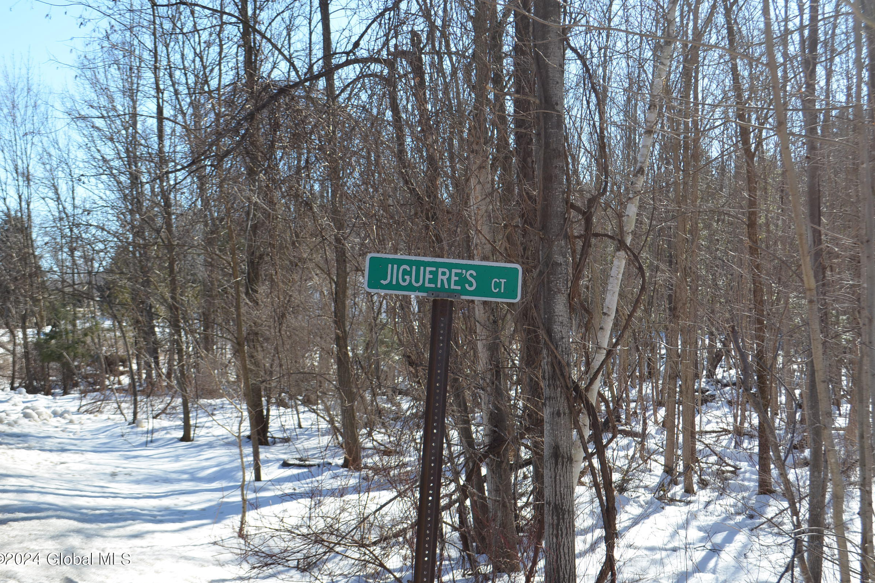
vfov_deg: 31.2
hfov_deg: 45.4
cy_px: 288
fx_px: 1045
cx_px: 440
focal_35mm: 43
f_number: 8
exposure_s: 1/250
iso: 200
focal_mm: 28
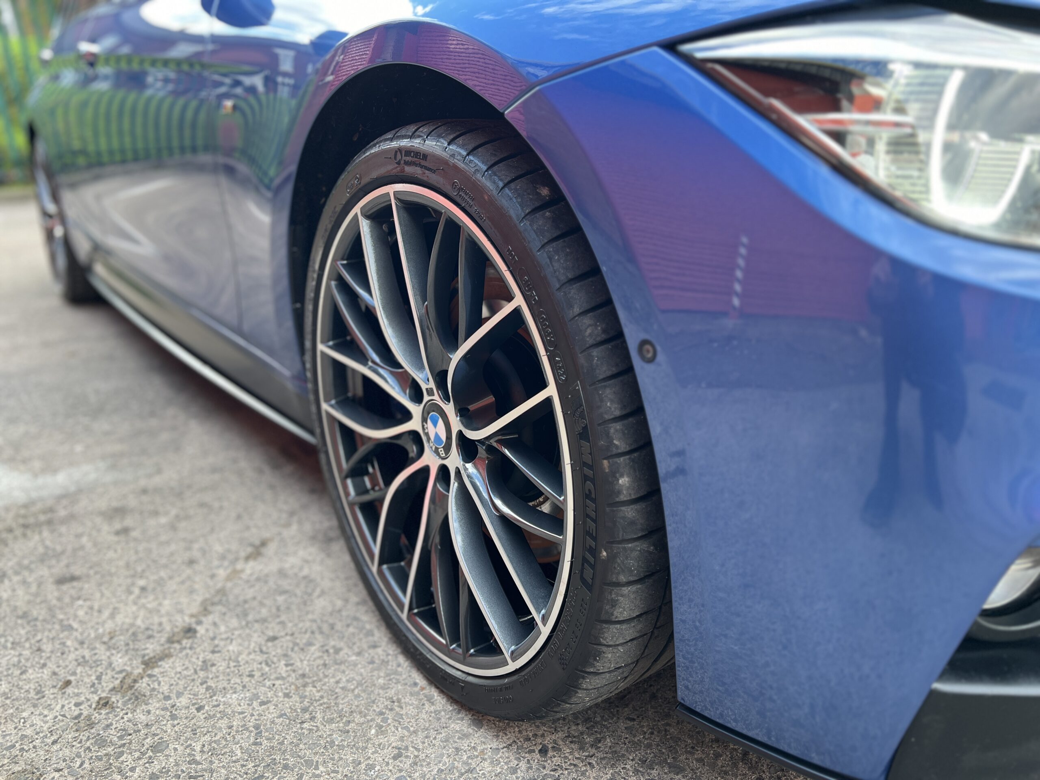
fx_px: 781
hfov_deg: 67.3
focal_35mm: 26
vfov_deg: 53.1
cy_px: 390
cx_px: 520
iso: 64
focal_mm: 5.7
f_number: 1.5
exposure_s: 1/100
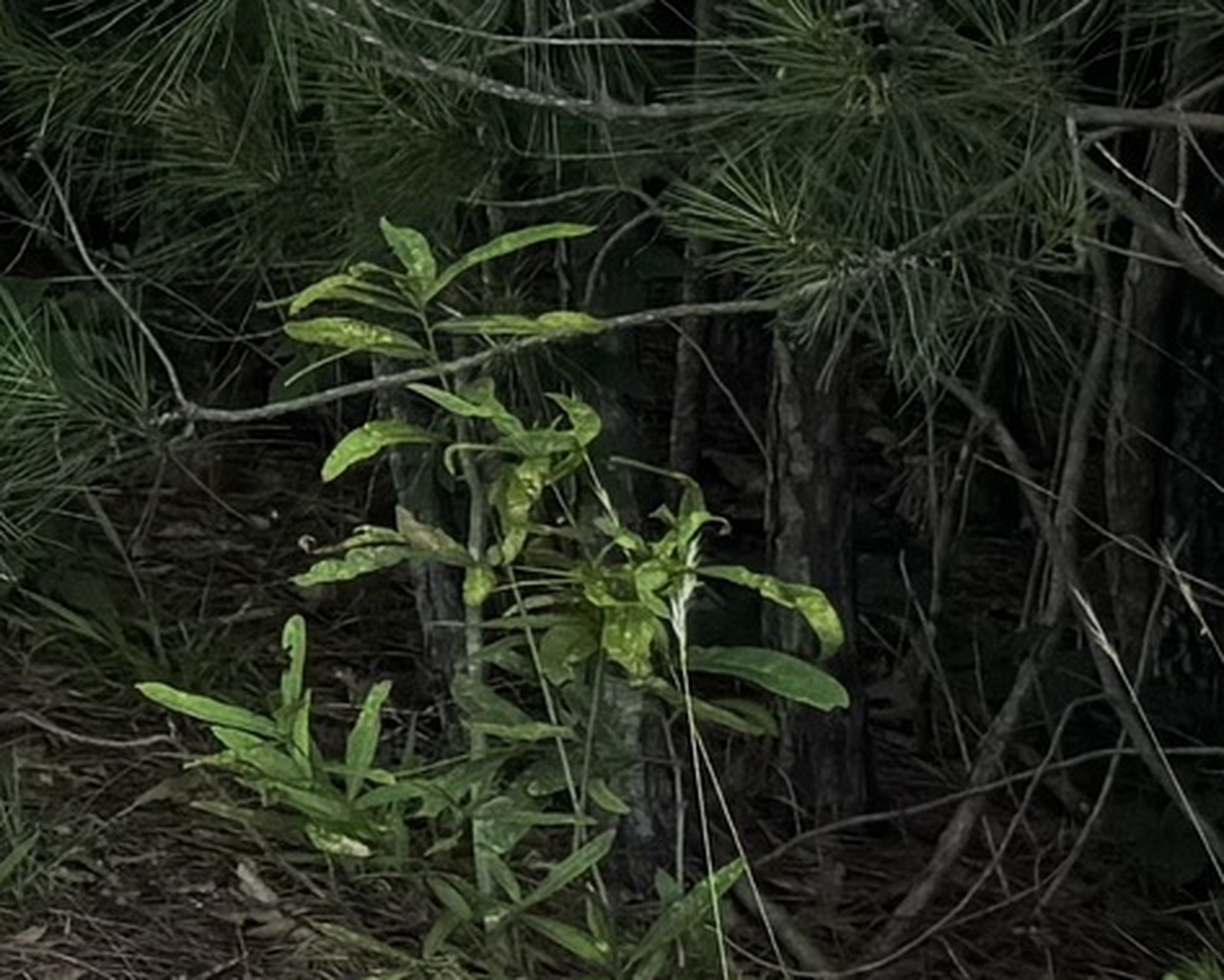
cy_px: -1050
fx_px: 5510
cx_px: -2673
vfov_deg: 9.4
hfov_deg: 9.4
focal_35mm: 152
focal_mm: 6.76
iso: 80
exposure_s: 1/730
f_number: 1.78
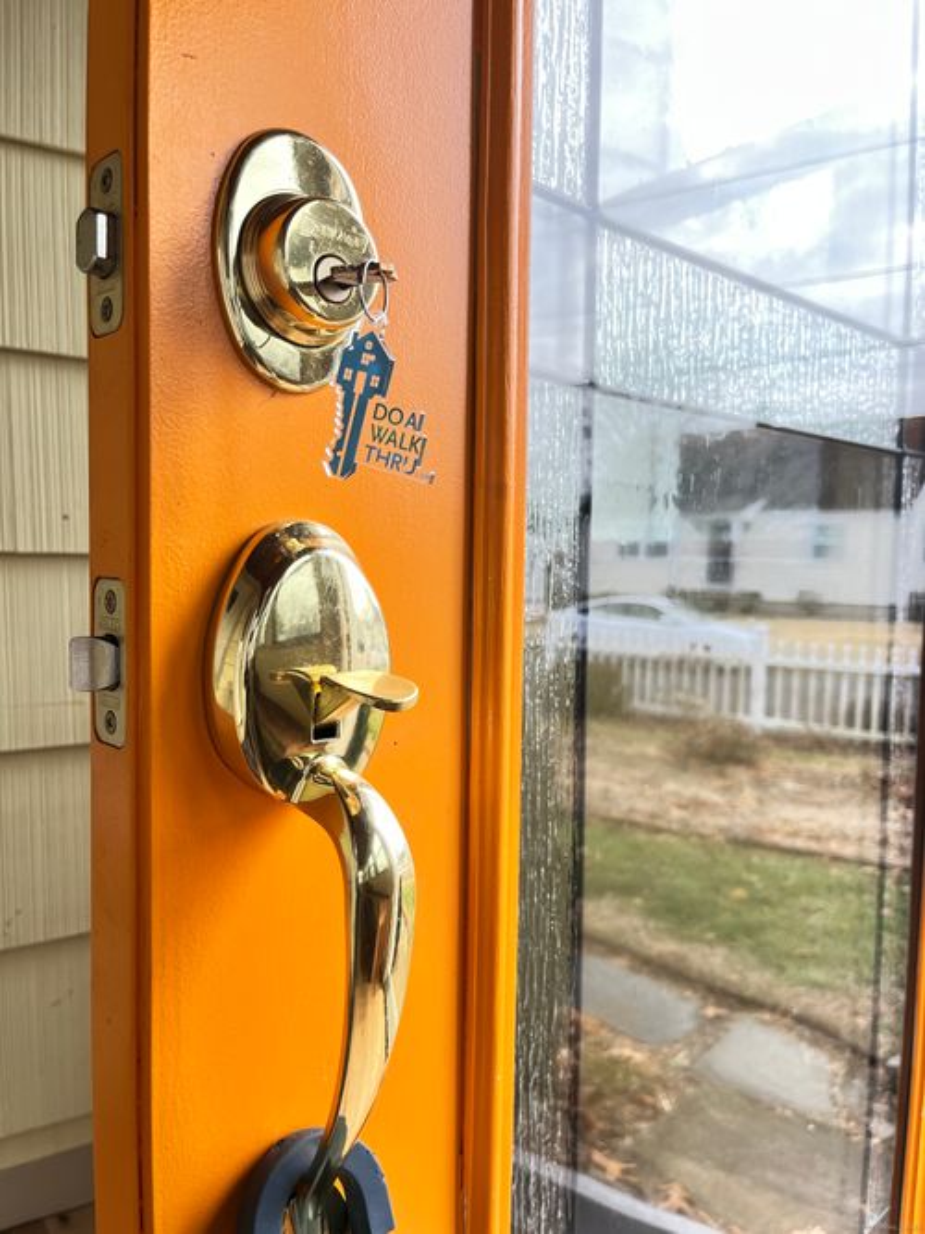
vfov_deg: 67.3
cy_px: 617
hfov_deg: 53.0
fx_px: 927
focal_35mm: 26
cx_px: 462
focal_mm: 5.1
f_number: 1.6
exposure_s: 1/164
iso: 50
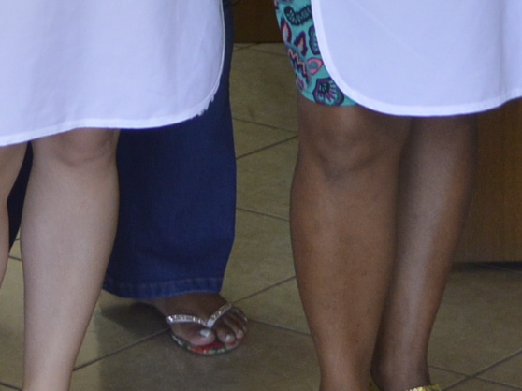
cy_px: -432
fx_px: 3045
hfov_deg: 9.7
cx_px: -29
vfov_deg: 7.1
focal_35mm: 202
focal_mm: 26
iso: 400
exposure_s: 1/40
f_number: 4.2
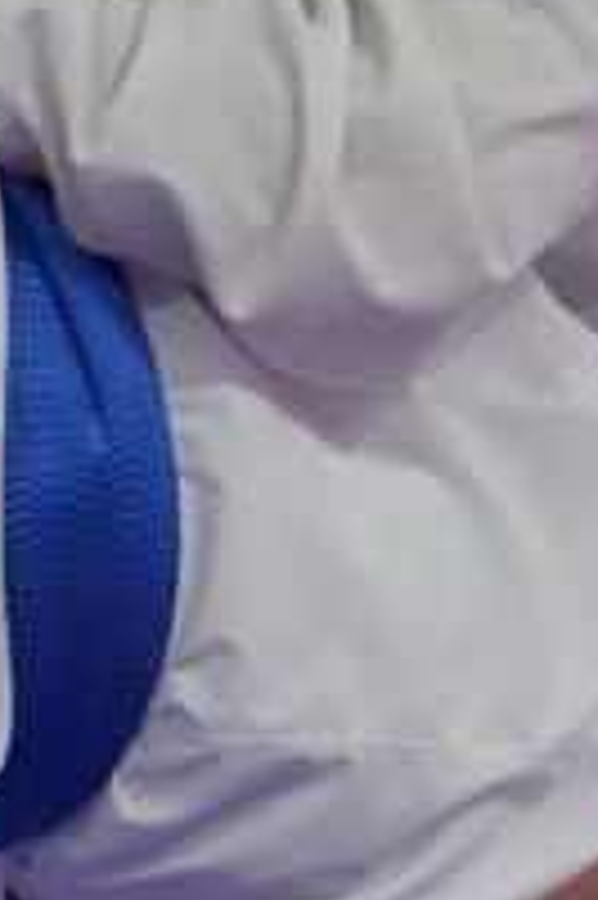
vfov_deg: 1.1
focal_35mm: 1804
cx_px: 598
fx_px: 45024
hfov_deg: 0.8
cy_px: 477
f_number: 2.8
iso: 1600
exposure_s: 1/1000
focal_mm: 200
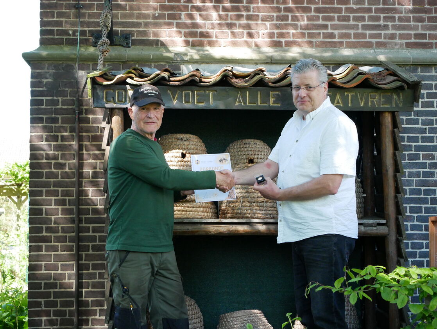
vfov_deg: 24.4
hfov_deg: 32.2
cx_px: 218
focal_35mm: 60
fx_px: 758
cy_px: 164
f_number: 5.6
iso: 2000
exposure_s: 1/500
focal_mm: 30
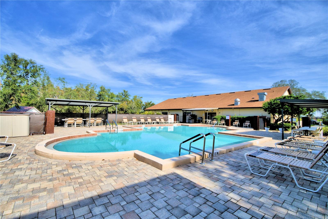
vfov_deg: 77.3
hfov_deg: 100.4
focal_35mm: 15
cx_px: 164
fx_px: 137
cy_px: 110
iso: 100
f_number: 4.5
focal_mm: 10
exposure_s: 1/1600
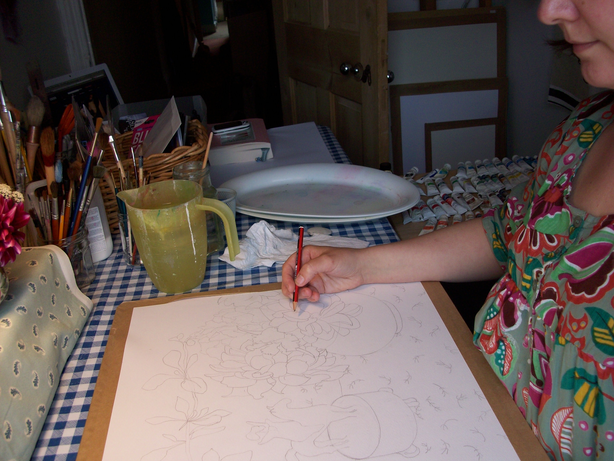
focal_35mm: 34
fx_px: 603
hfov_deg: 54.0
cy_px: 230
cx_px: 307
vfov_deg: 41.8
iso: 64
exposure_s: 1/71.8
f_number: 2.8
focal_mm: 5.7
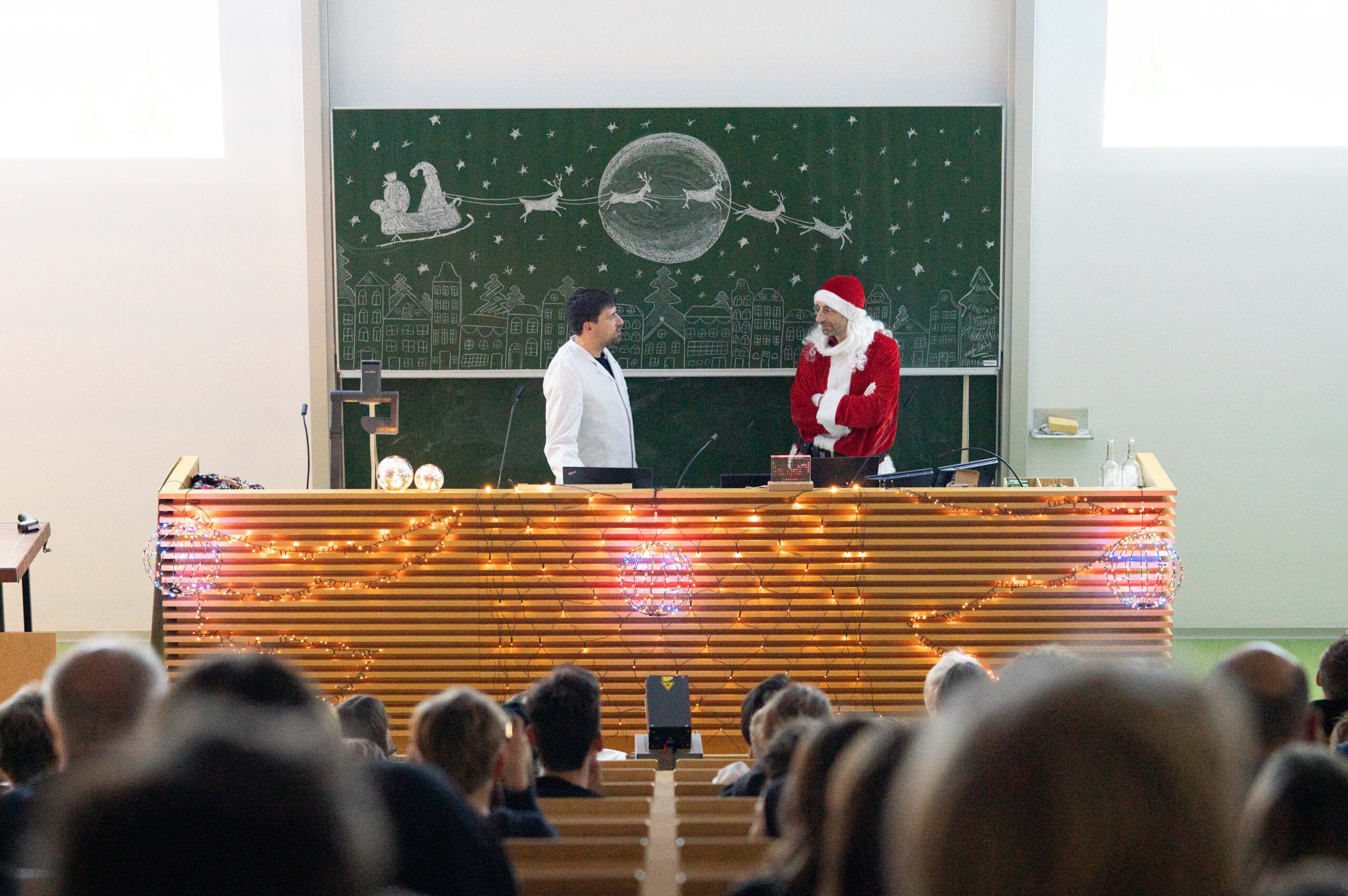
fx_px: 3180
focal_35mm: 85
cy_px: 448
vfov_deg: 16.0
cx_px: 674
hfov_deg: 23.9
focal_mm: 85
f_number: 3.2
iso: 2000
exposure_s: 1/160
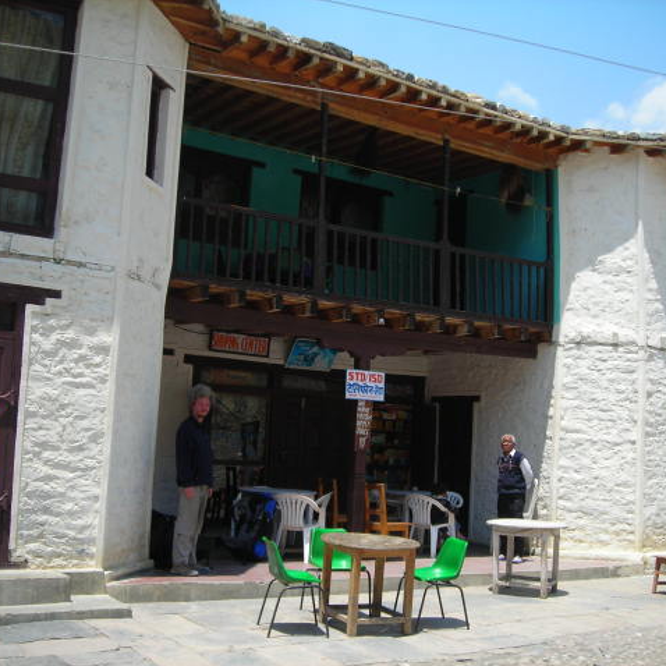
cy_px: 333
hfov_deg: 37.5
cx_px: 343
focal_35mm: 45
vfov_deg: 37.6
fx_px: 980
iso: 50
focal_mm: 6.3
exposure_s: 1/126
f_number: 6.4
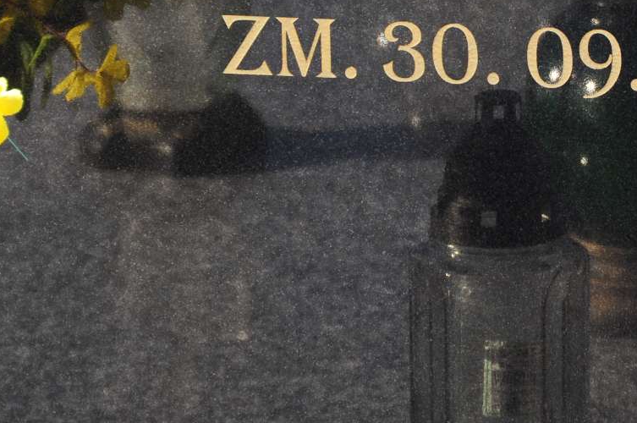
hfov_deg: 6.9
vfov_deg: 4.6
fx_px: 5284
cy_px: -152
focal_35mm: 299
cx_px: 685
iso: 320
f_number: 7.1
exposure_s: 1/200
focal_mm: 70
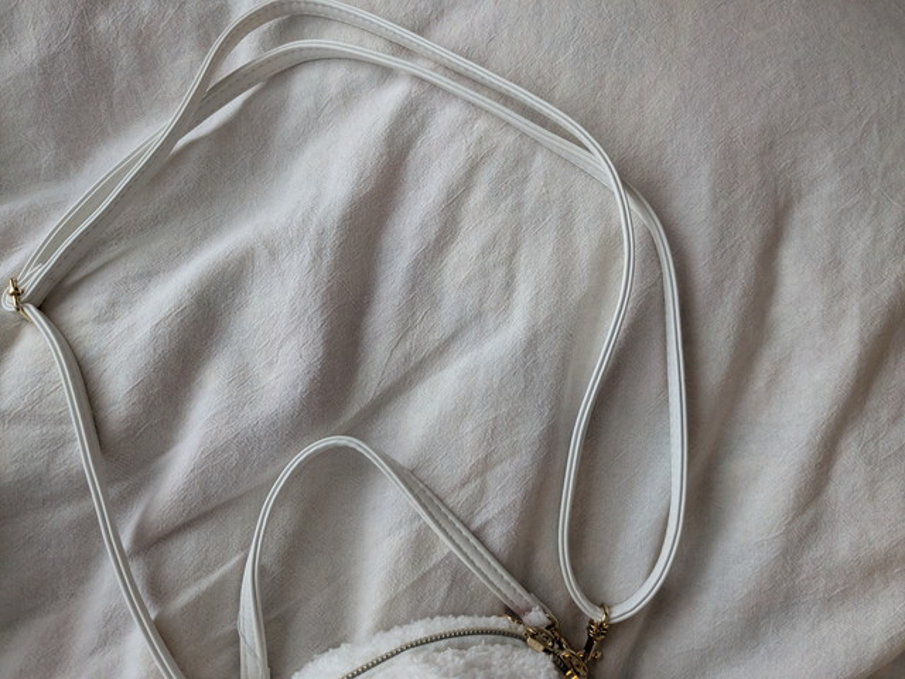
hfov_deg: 65.3
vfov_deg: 51.4
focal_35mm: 27
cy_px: 340
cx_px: 452
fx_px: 706
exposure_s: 1/120
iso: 376
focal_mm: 4.38
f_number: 1.73
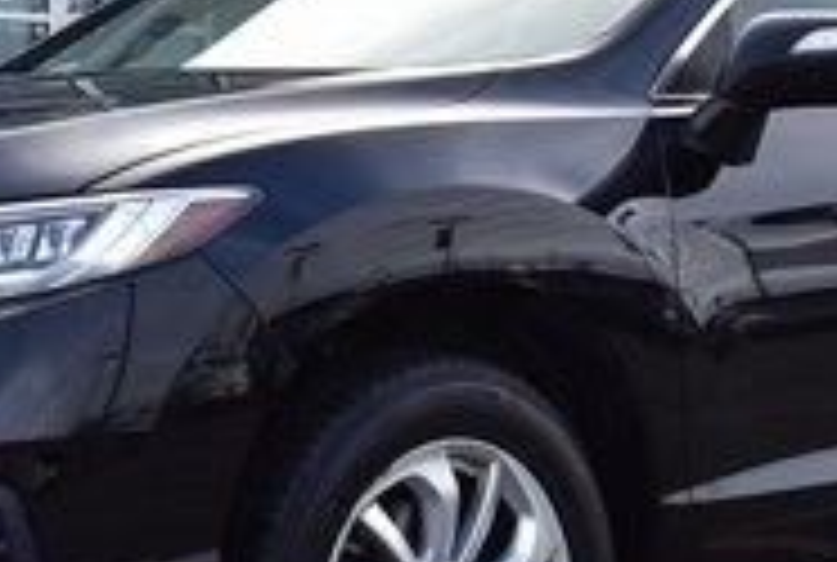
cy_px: 0
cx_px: 500
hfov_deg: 15.9
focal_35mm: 129
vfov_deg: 10.6
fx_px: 3000
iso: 100
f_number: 6.3
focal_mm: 25
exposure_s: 1/160
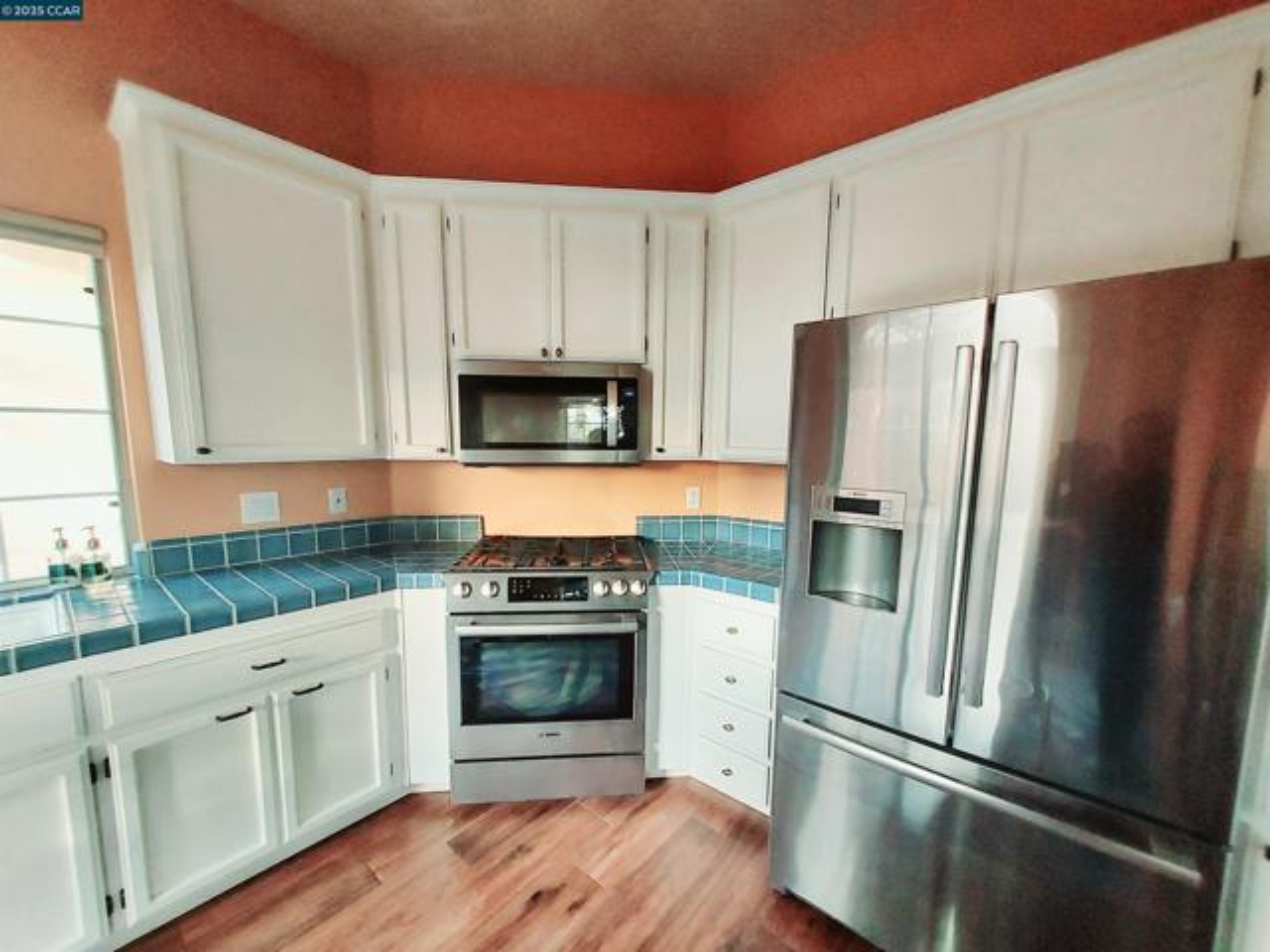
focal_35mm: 13
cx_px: 635
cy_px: 476
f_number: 2.2
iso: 200
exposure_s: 1/60.2
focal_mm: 1.42
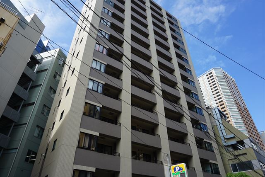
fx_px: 177
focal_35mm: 24
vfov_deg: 53.2
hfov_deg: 73.7
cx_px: 132
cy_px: 88
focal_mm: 16
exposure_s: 1/100
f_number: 10
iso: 100
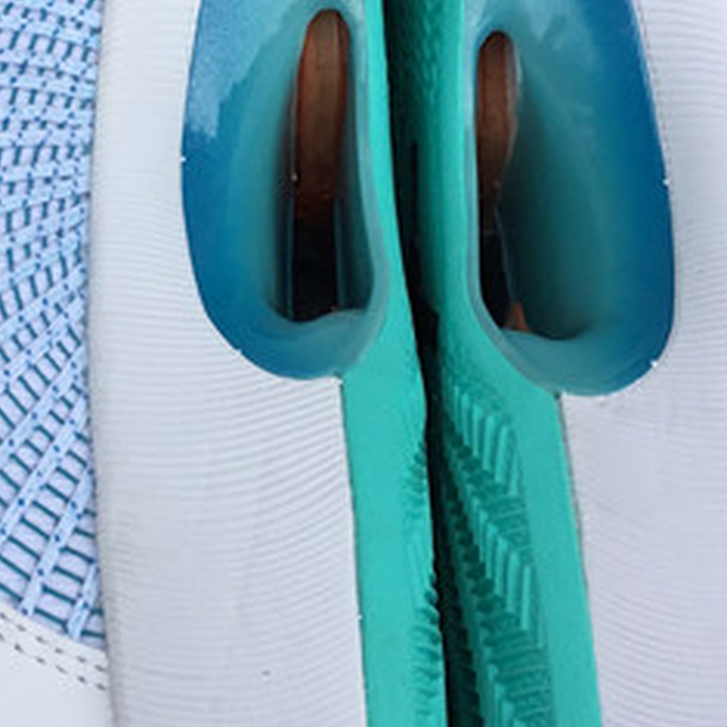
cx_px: 260
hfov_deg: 16.6
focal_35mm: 105
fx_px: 2495
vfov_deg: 16.5
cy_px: 227
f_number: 2.4
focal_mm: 3.3
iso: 25
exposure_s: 1/684
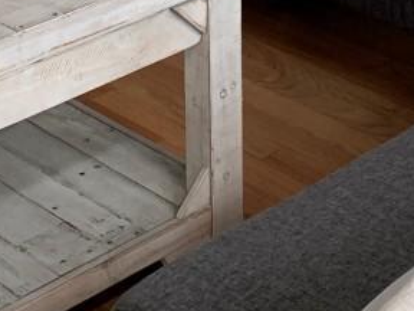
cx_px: 453
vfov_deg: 10.2
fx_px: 1555
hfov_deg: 14.8
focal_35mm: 130
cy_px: -374
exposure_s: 1/81
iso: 100
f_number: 1.8
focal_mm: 4.25
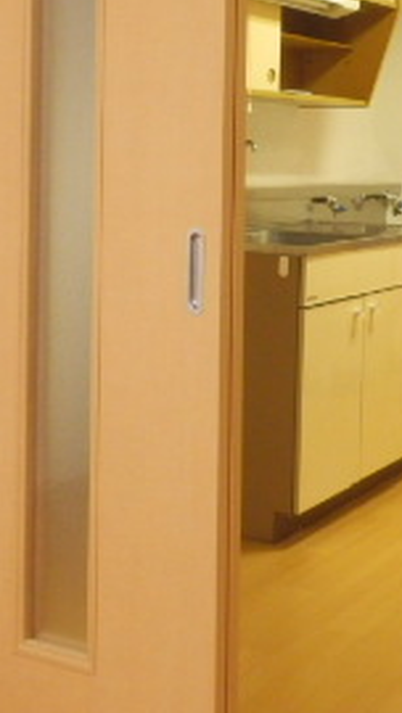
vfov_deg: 33.1
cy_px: 169
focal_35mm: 62
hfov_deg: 19.1
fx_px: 1174
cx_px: 357
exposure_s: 1/30
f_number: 3
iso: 500
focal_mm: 4.2
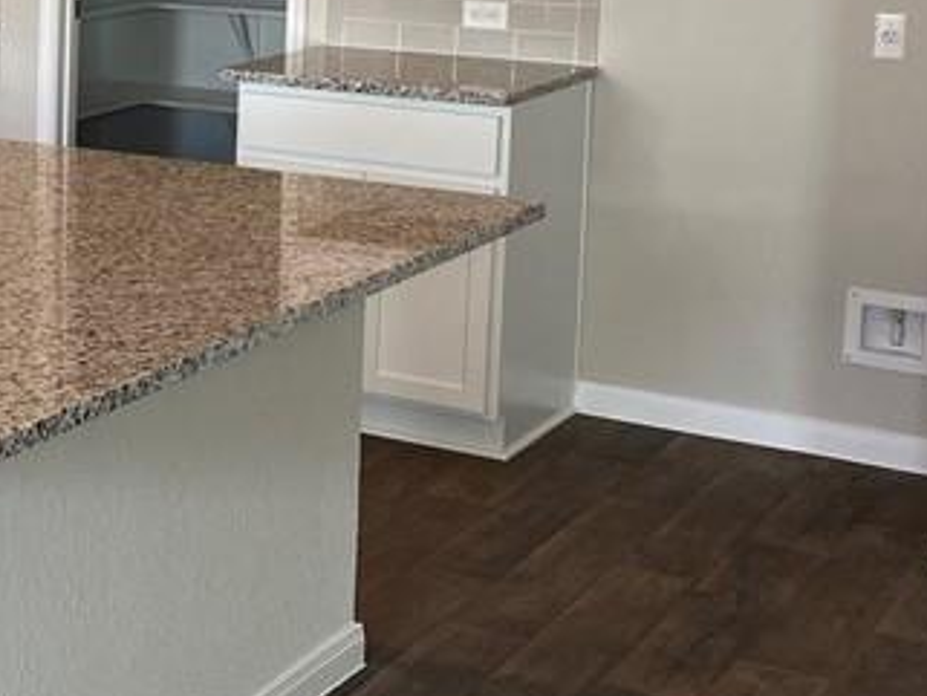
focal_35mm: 83
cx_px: -257
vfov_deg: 17.6
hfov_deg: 21.4
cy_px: 92
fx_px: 2224
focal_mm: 4.25
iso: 80
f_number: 1.8
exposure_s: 1/120
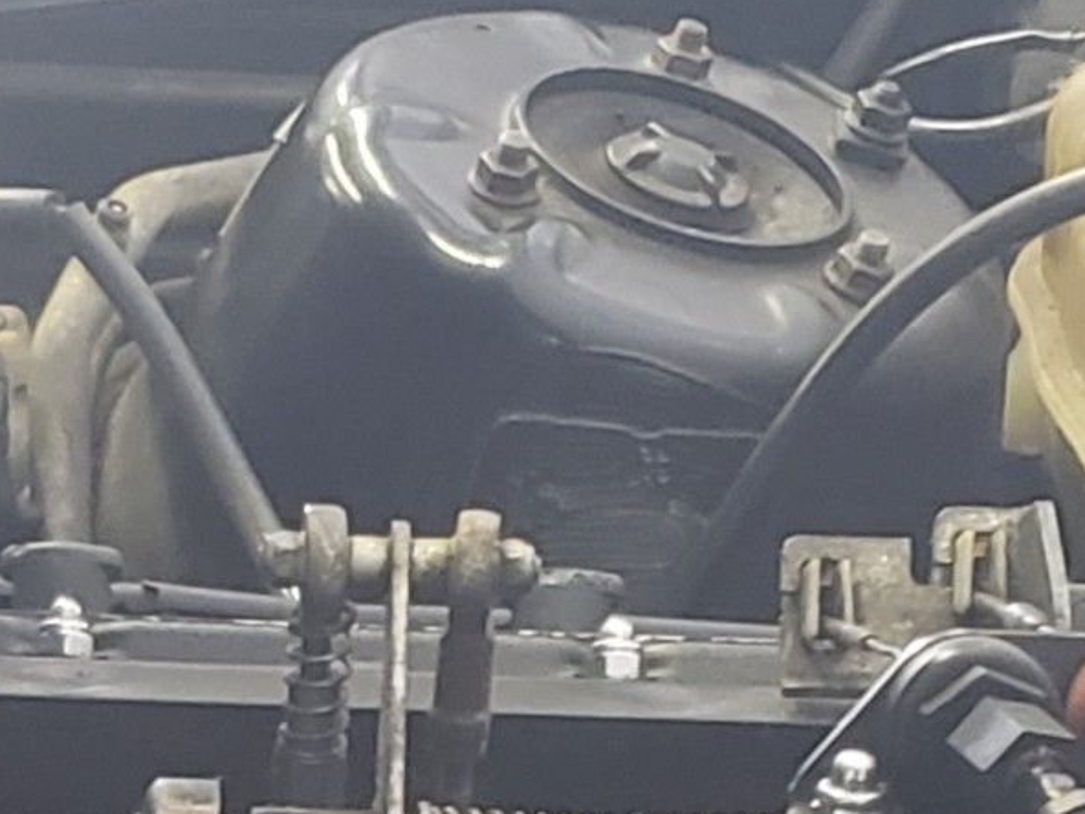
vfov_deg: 15.4
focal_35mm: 90
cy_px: 1162
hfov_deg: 21.5
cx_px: 213
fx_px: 2821
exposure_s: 1/20
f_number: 1.5
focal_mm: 4.3
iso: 250
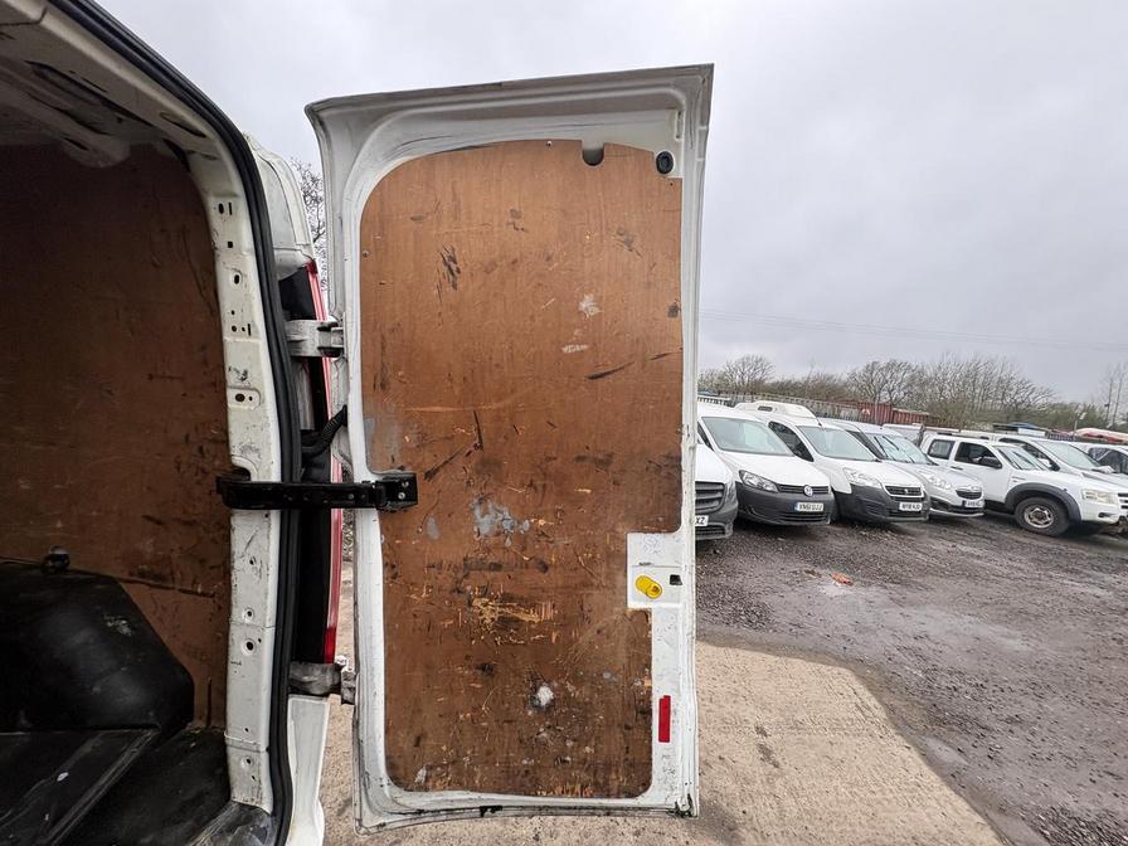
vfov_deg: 85.7
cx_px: 564
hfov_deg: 102.1
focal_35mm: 14
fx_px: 456
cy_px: 423
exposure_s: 1/234
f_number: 2.2
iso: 50
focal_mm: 2.22
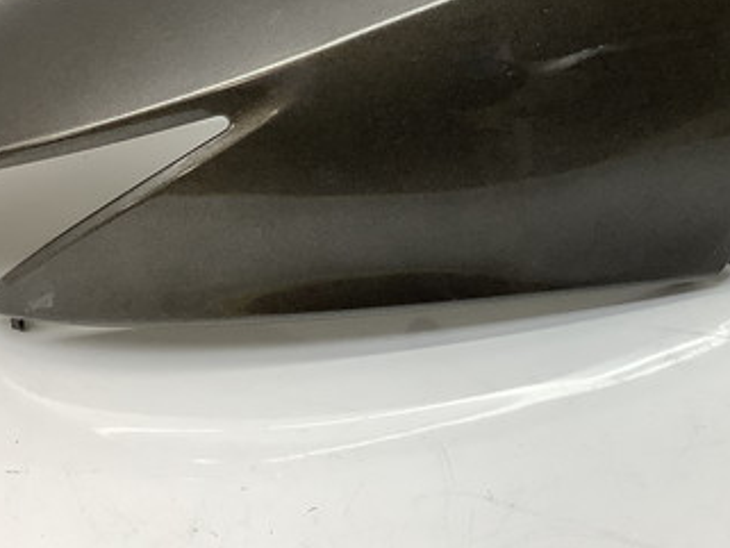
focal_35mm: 58
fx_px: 1224
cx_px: 487
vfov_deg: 24.6
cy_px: 64
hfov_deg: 32.9
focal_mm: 3.3
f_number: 2.4
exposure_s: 1/120
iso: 64
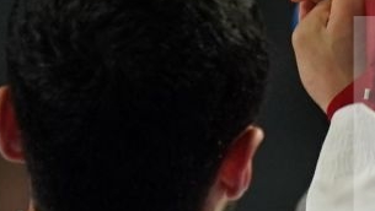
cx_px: 468
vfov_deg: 0.3
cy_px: 562
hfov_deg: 0.6
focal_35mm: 3707
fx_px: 36883
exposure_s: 1/1000
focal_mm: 400
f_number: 2.8
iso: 1600
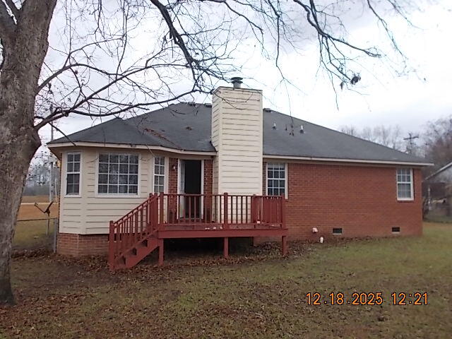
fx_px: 392
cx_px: 226
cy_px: 170
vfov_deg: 46.8
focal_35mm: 30
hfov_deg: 60.0
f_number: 3.4
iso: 125
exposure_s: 1/250
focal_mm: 5.3
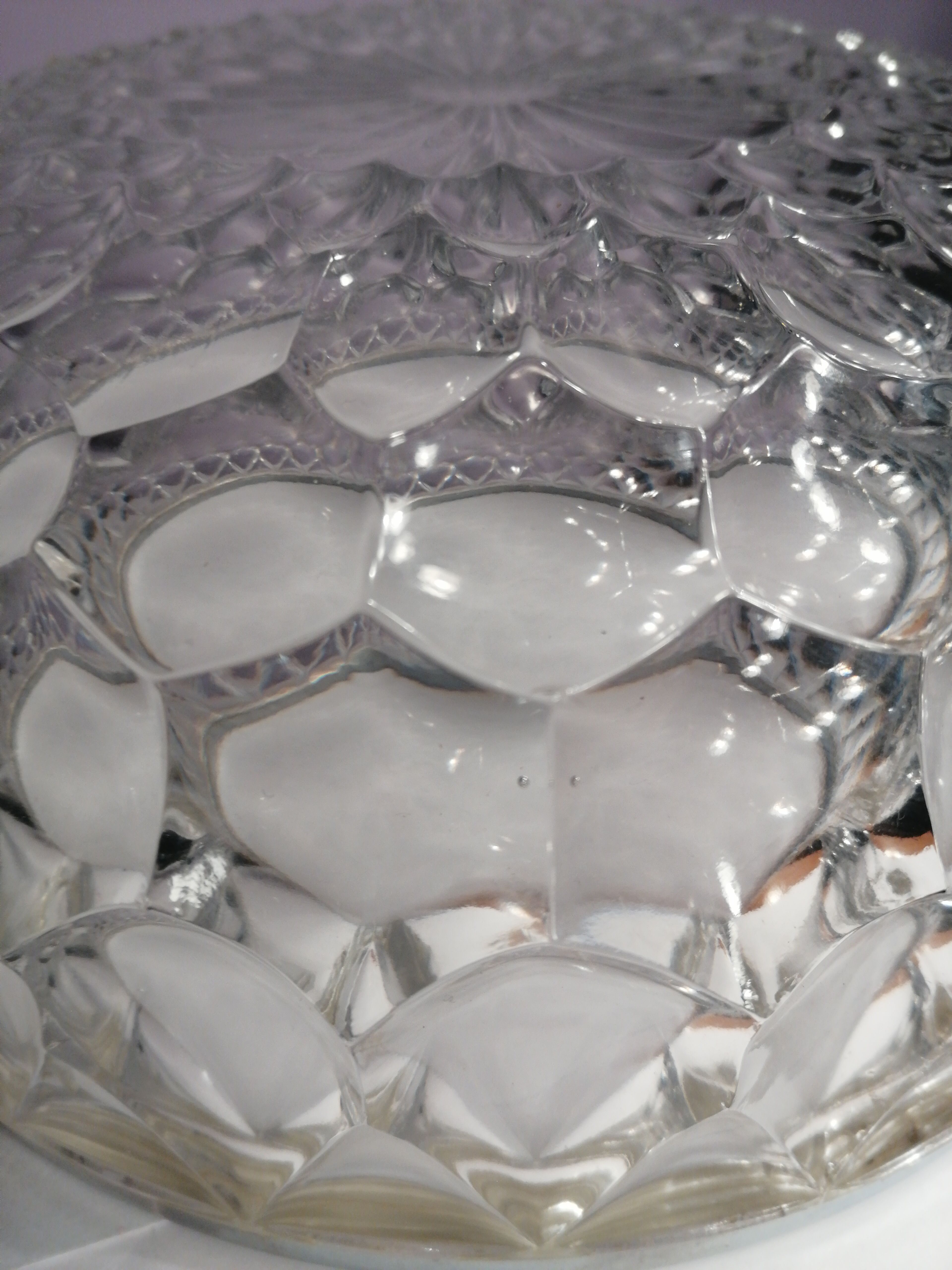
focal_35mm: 27
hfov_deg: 51.4
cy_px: 635
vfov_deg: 65.3
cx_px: 476
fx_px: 990
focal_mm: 3.95
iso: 100
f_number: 1.8
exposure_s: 1/50
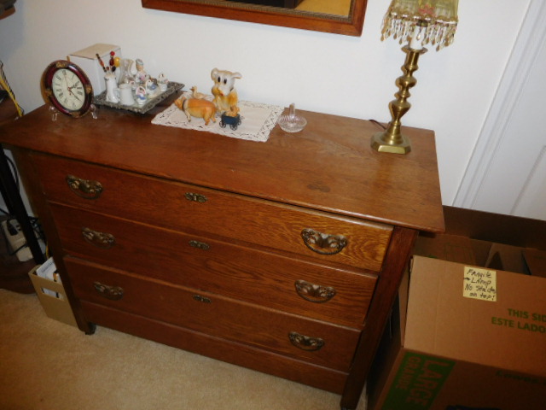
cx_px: 273
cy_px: 205
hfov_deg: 69.4
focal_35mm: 25
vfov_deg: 54.9
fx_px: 394
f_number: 3.4
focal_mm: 4.5
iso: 200
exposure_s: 1/30
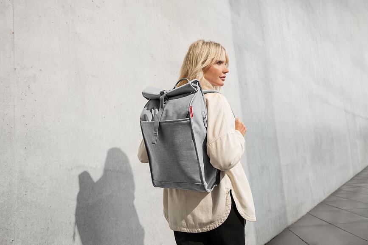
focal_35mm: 32
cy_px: 122
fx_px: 327
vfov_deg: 41.1
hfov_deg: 58.7
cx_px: 184
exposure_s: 1/200
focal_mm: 32
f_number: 7.1
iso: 800
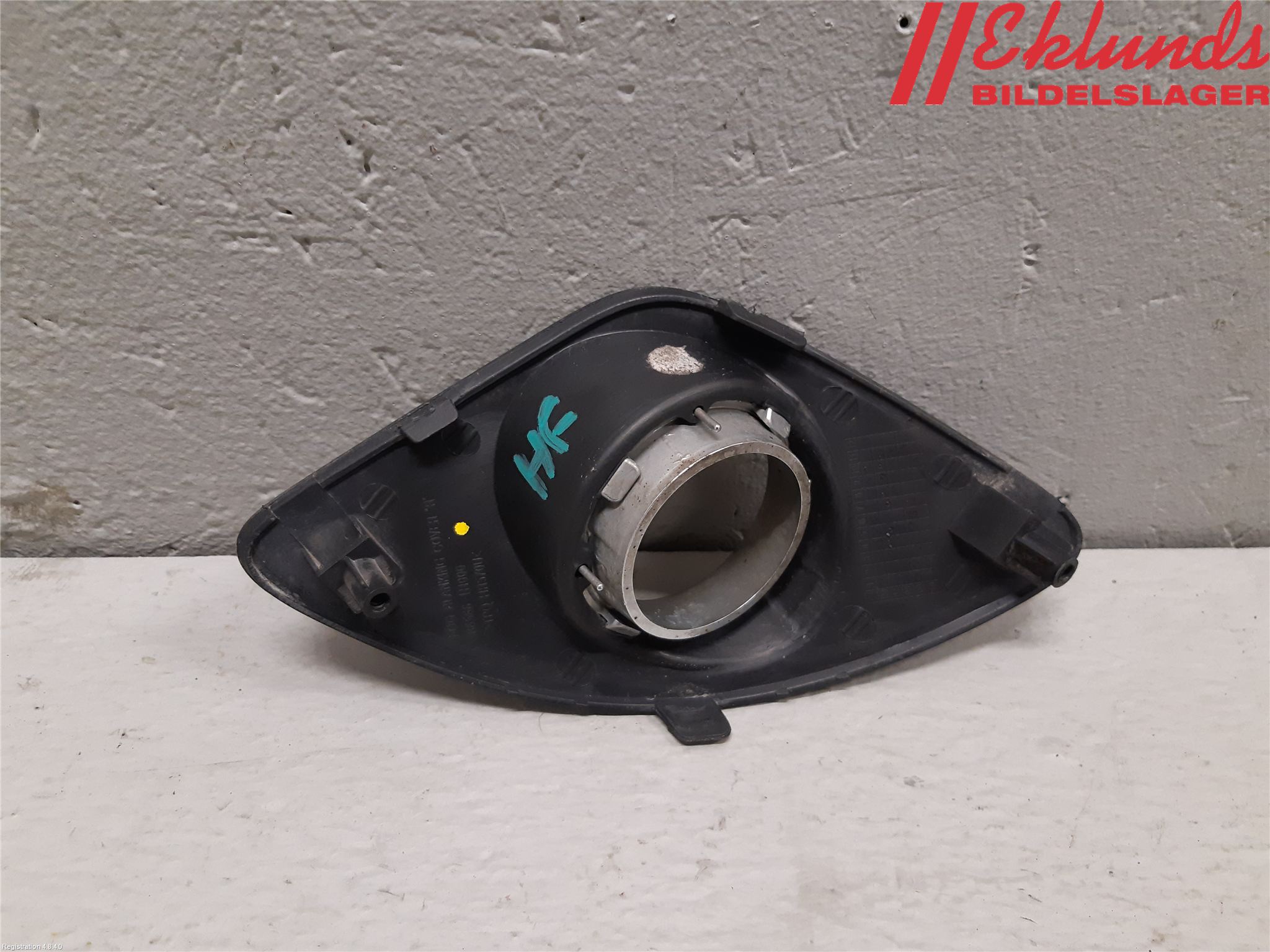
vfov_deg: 53.1
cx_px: 635
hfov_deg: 67.3
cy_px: 476
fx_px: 954
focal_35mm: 26
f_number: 1.7
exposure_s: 1/50
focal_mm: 3.93
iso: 200
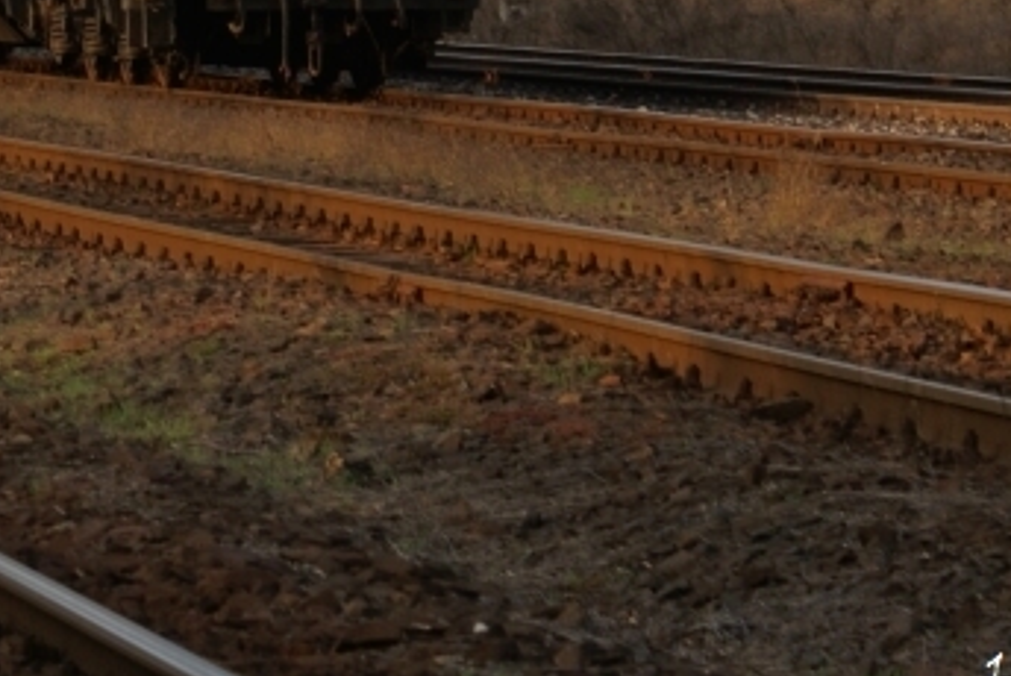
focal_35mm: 268
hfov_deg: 7.7
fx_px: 7532
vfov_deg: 5.1
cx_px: 76
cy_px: -269
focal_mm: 60
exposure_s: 1/125
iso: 100
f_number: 7.1
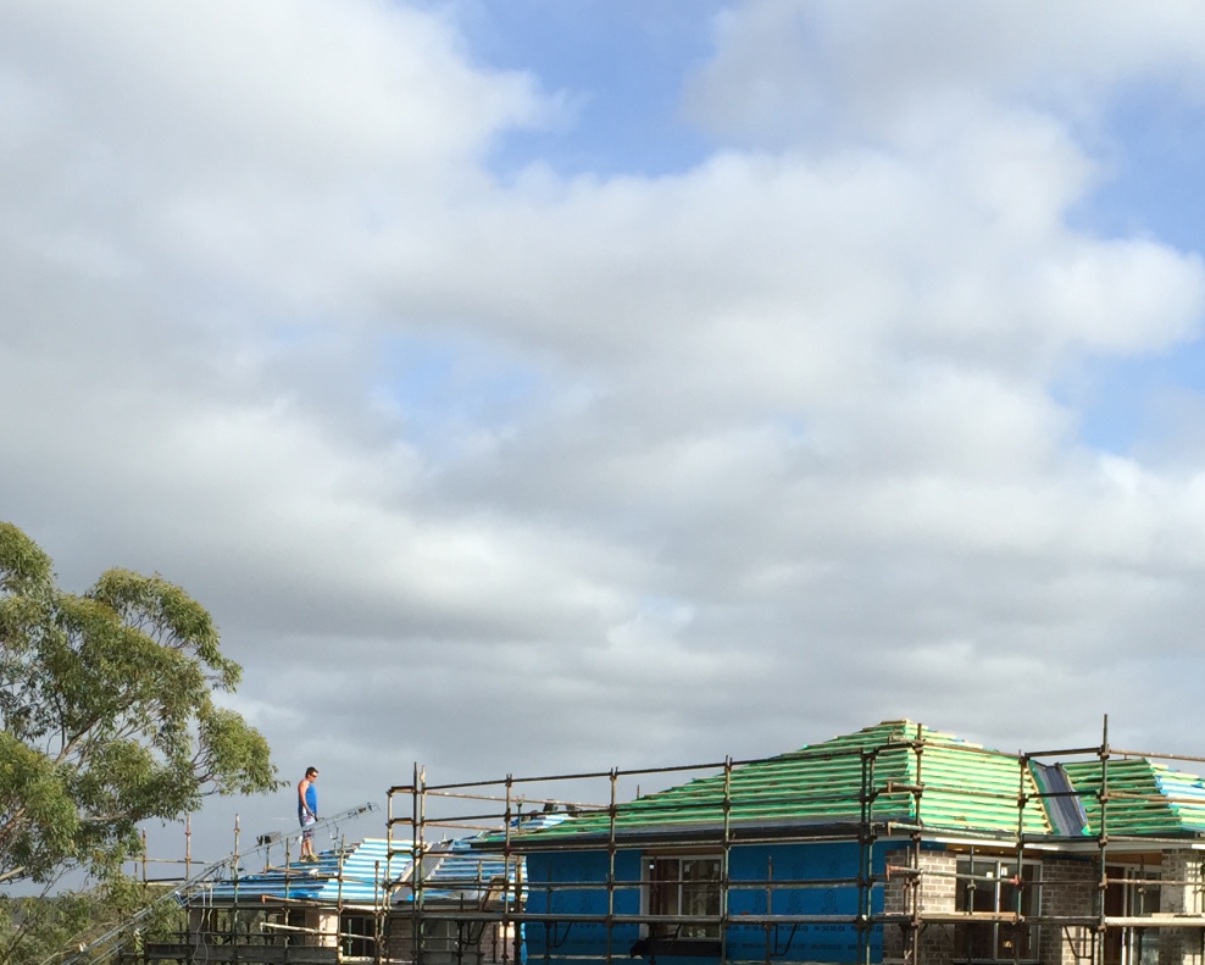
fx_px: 1962
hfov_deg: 34.0
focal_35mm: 55
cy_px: 1036
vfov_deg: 25.8
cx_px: 721
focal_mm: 4.15
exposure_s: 1/1319
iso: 32
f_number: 2.2
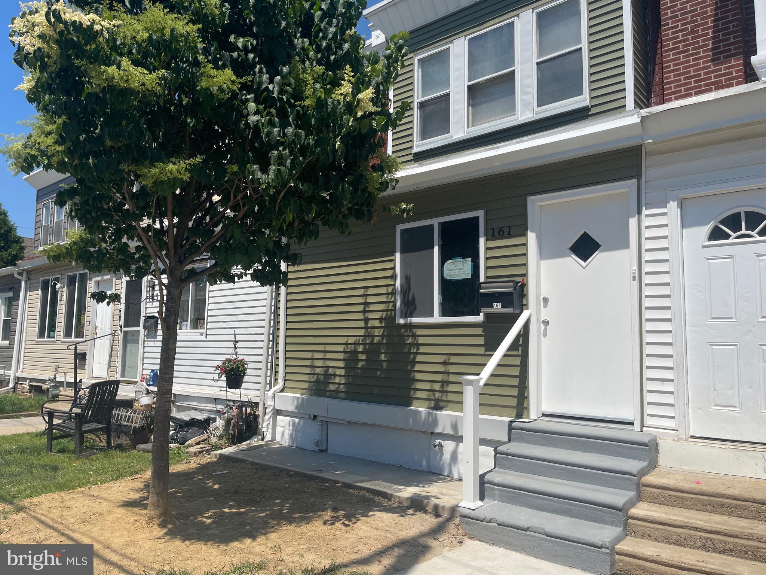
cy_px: 288
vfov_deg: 53.1
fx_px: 575
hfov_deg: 67.3
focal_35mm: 26
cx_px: 383
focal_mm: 5.1
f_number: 1.6
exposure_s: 1/7407
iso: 50
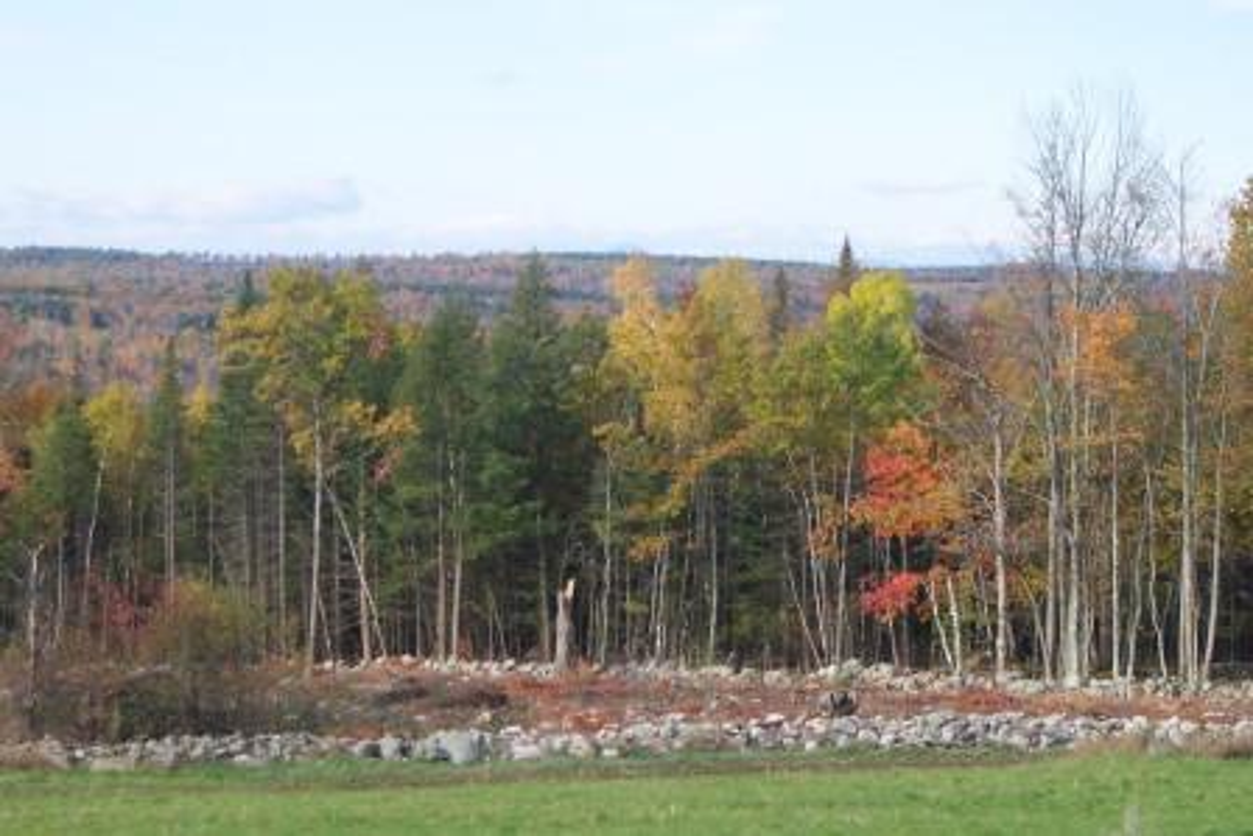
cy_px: 418
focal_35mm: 101
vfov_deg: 13.6
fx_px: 3516
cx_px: 626
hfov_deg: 20.2
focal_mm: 21.3
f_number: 8
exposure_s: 1/125
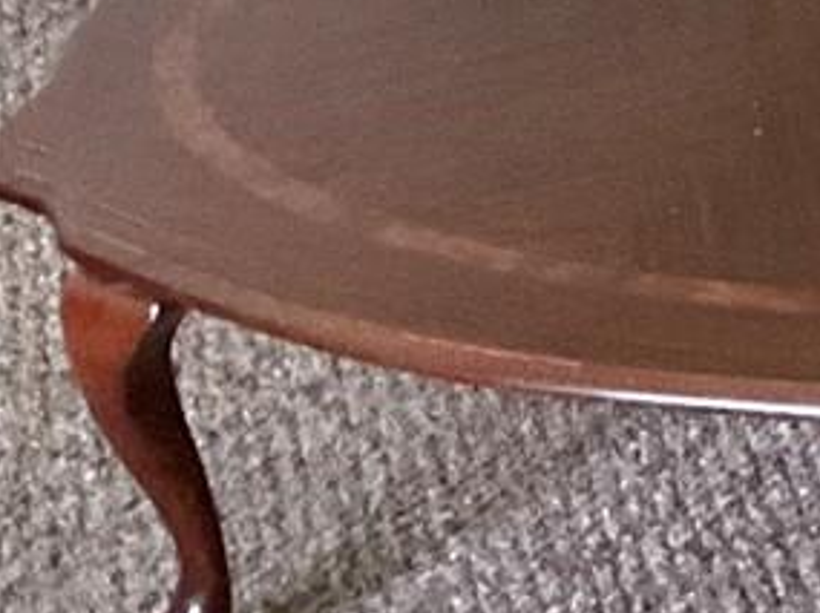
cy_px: -625
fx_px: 3856
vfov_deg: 8.6
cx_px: 2296
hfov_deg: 9.8
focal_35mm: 163
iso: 200
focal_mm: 3
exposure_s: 1/60
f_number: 1.8
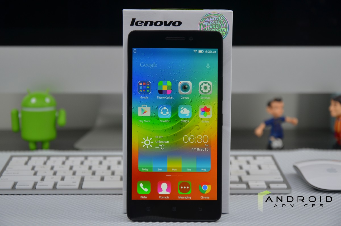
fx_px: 879
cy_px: 113
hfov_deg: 22.0
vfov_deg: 14.6
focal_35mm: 93
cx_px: 170
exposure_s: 1/100
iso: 400
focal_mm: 62
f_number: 5.3
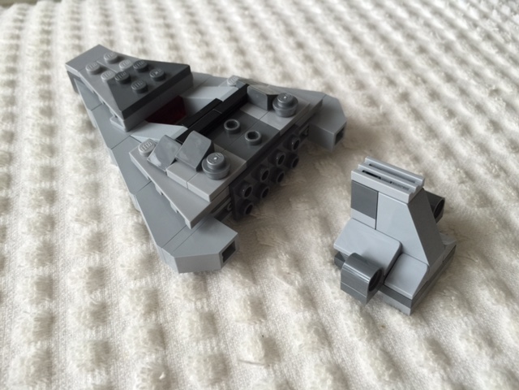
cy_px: 195
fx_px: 435
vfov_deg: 48.2
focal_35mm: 29
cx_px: 260
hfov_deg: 61.7
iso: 32
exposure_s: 1/15
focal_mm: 4.15
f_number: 2.2
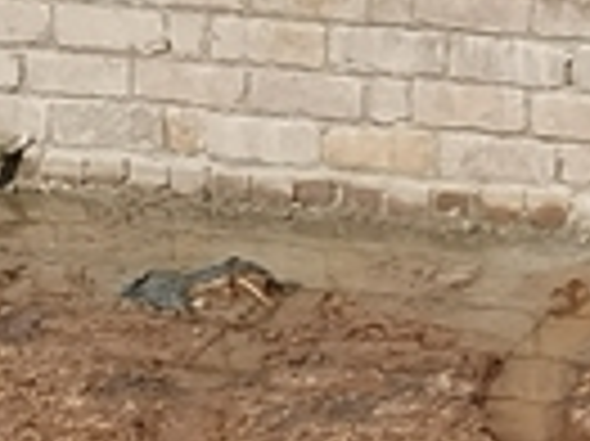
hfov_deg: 7.4
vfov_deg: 5.8
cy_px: -189
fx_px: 4342
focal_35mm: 255
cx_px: 1302
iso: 50
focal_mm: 4.75
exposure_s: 1/1266
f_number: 1.8
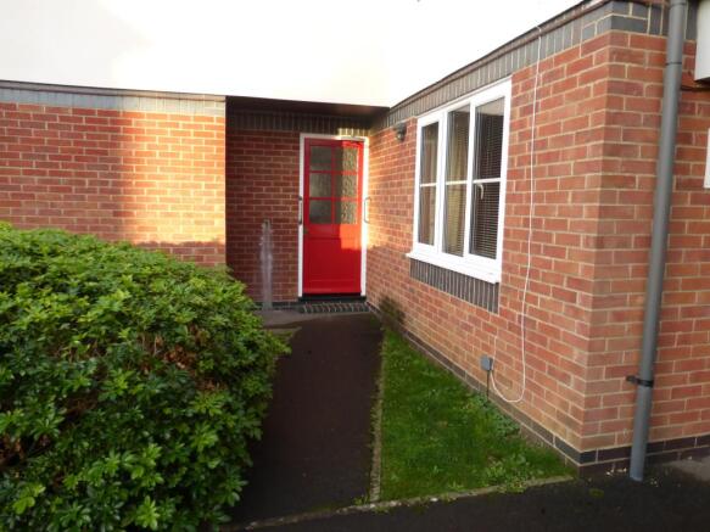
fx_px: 492
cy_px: 266
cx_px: 355
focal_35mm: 24
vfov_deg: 56.8
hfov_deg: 71.6
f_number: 3.3
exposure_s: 1/60
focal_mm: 4.3
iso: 100
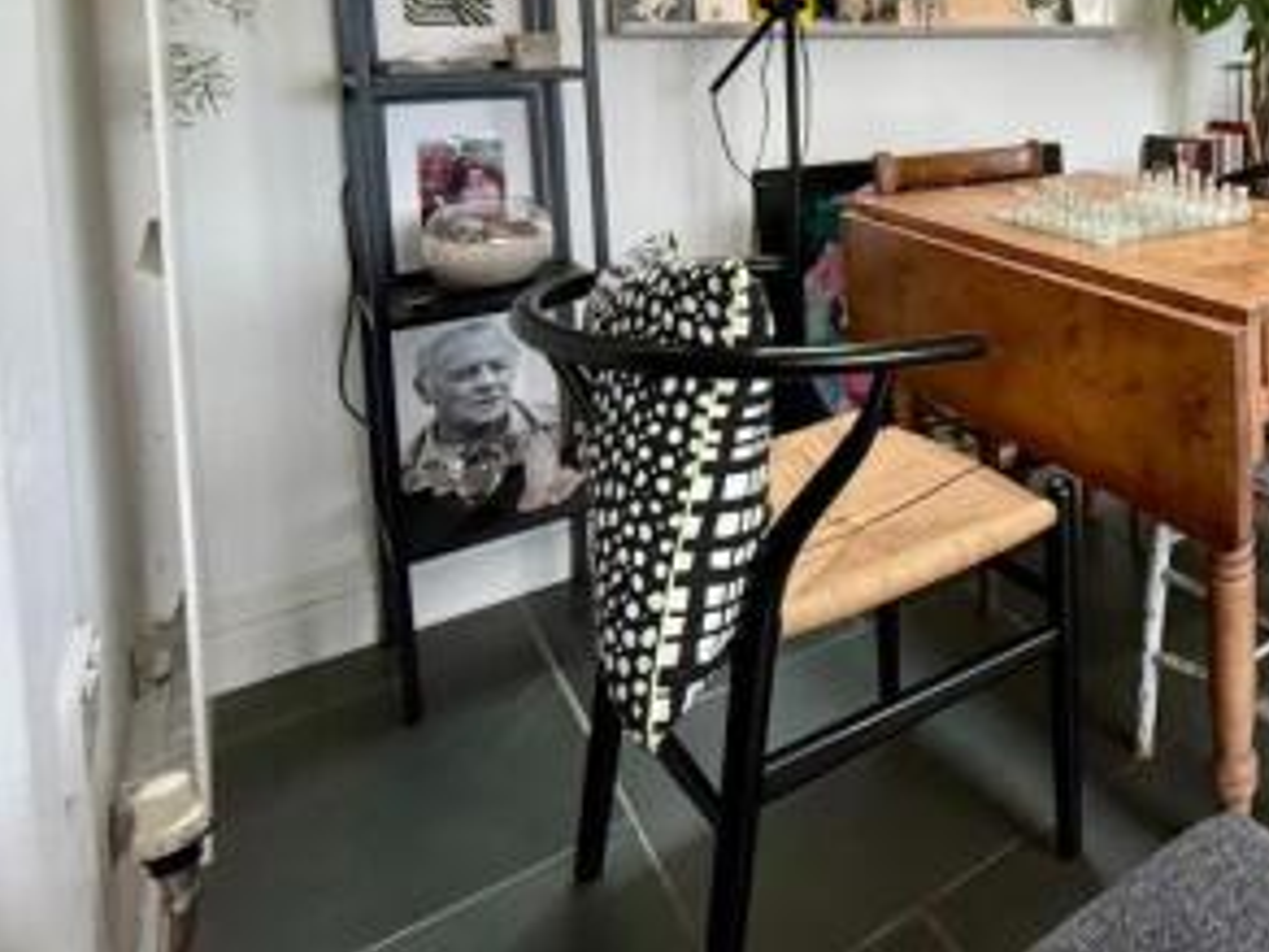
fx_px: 1026
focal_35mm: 28
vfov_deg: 45.2
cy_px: 98
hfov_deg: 51.3
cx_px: 1262
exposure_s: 1/100
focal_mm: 2.22
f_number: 2.2
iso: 320
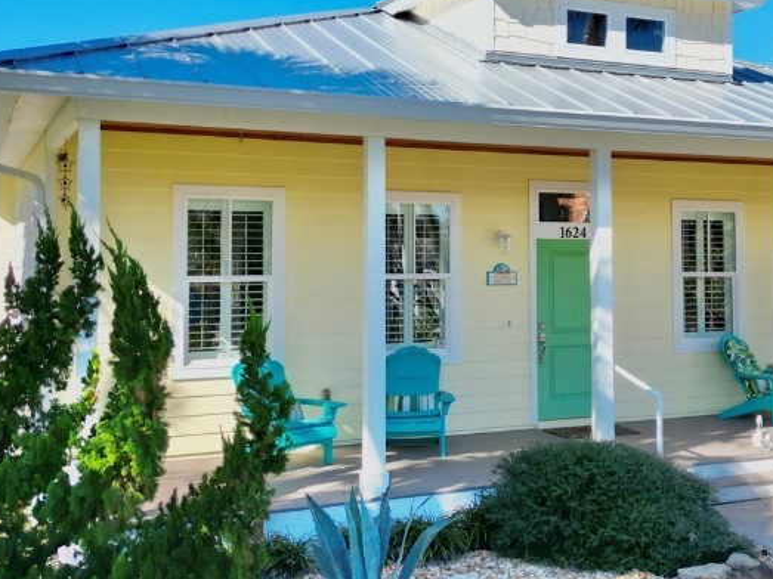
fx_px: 1049
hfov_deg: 40.1
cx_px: 498
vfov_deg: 30.8
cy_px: 226
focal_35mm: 47
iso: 140
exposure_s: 1/2500
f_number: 1.7
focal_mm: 6.72
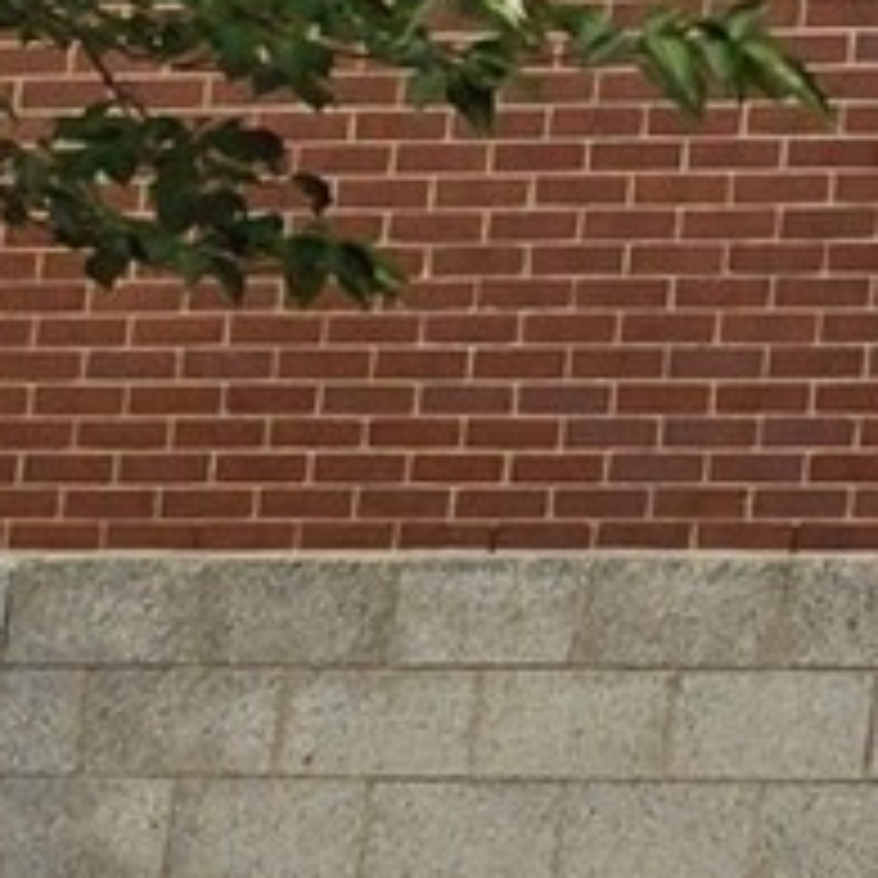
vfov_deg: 8.0
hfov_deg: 6.4
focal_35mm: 214
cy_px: -563
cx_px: 3688
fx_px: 6141
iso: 25
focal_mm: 5.4
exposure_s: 1/1429
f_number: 1.8
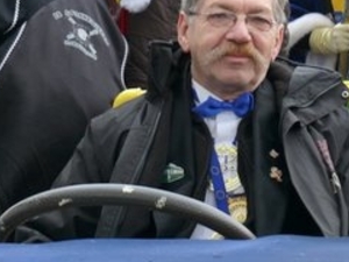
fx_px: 1694
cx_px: 236
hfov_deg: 11.7
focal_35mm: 168
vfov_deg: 8.8
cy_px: 14
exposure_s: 1/125
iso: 100
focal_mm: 17.8
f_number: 4
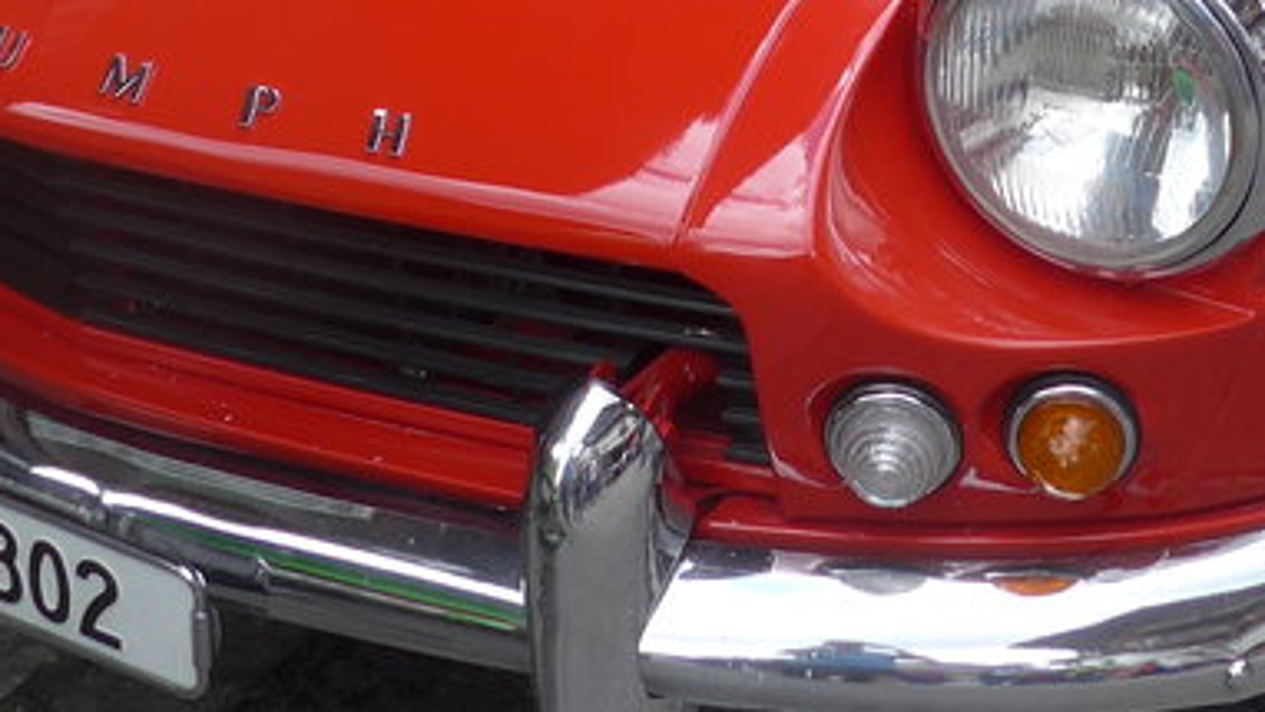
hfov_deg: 20.2
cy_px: -470
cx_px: 546
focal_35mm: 106
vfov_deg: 10.9
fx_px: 3556
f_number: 2.8
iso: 80
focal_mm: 6.5
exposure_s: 1/250
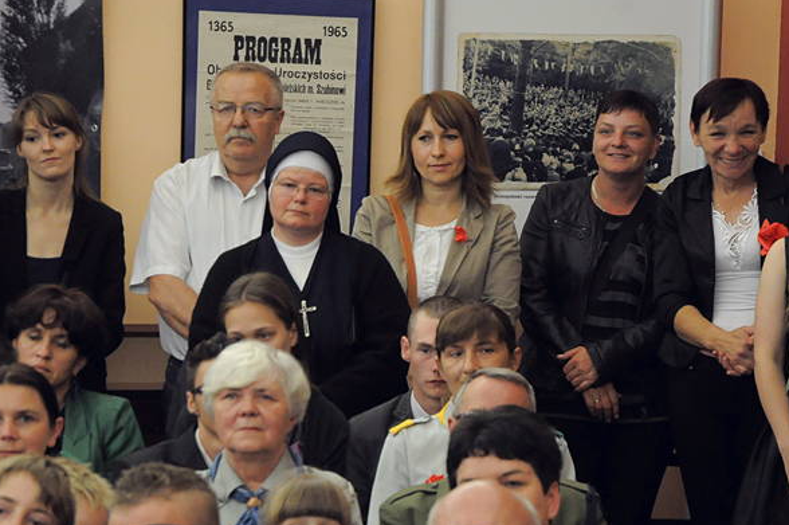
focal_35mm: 228
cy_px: 309
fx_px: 4987
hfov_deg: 9.0
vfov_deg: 6.0
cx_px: 463
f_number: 5.6
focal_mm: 105
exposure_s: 1/80
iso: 2500
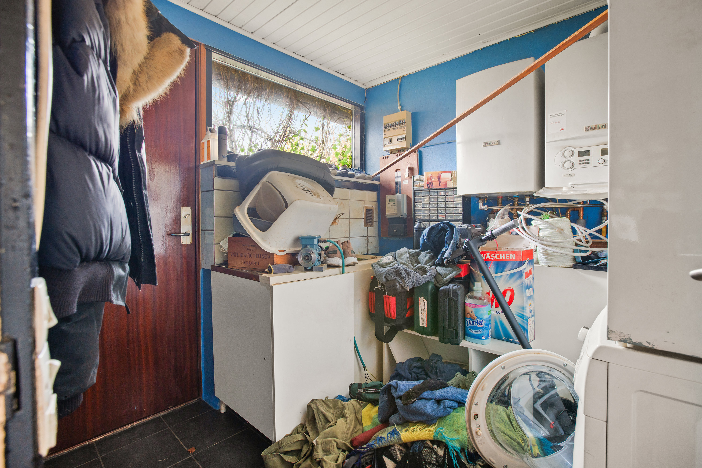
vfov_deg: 73.7
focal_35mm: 16
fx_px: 312
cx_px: 351
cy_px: 234
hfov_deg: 96.7
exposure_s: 4
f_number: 8
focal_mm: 16
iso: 200
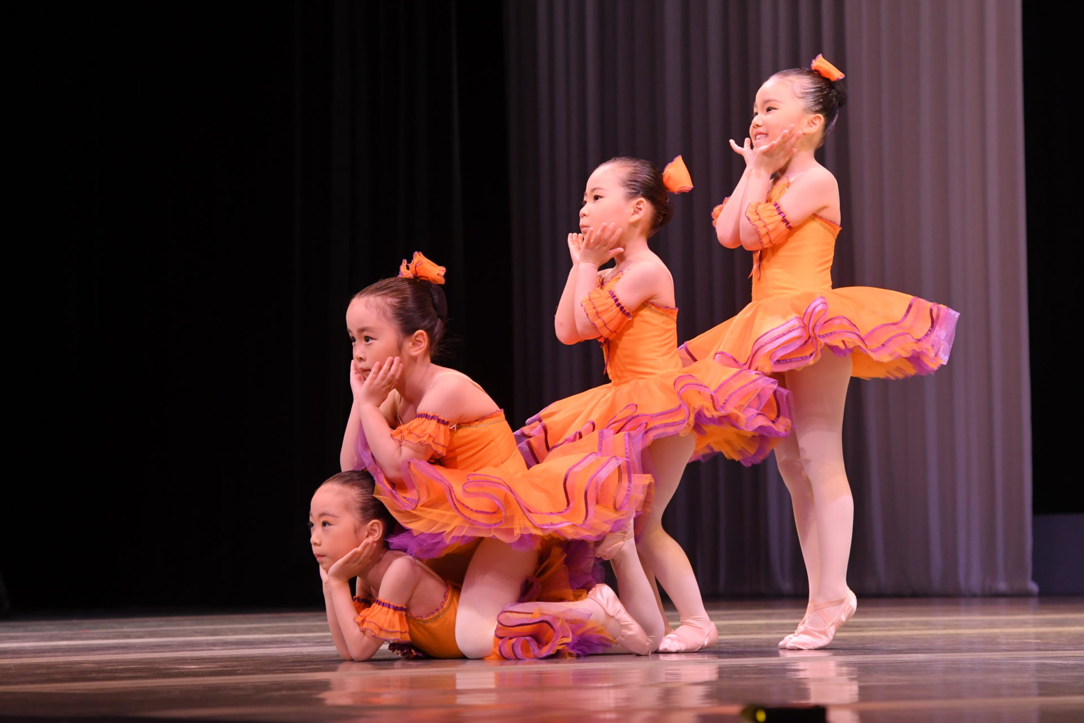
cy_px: 362
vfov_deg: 10.8
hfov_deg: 16.1
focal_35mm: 128
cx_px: 542
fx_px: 3839
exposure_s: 1/200
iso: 1600
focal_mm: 85
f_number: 5
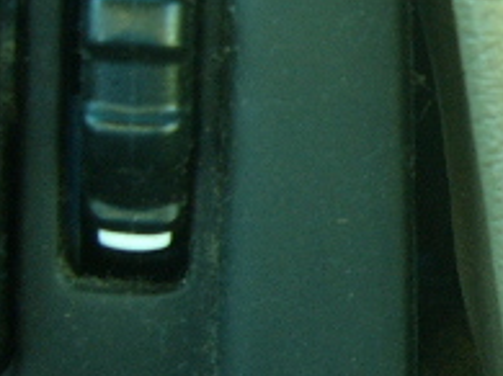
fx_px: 1670
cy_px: 152
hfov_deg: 16.8
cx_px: 485
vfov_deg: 12.9
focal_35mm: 115
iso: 100
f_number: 2.8
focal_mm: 5.8
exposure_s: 1/60
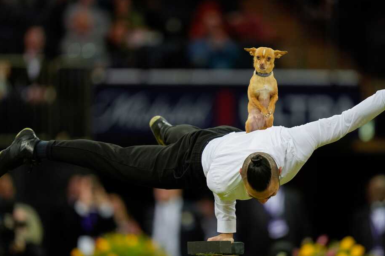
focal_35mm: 483
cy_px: 132
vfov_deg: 2.8
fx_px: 5164
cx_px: 211
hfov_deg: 4.3
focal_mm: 400
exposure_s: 1/1250
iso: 2000
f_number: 2.8
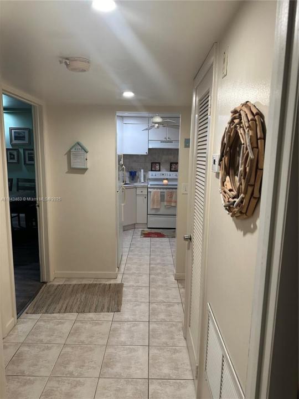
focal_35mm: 24
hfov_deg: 56.8
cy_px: 200
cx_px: 150
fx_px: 276
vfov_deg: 71.6
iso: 200
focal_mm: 6.86
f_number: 1.78
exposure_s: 1/120
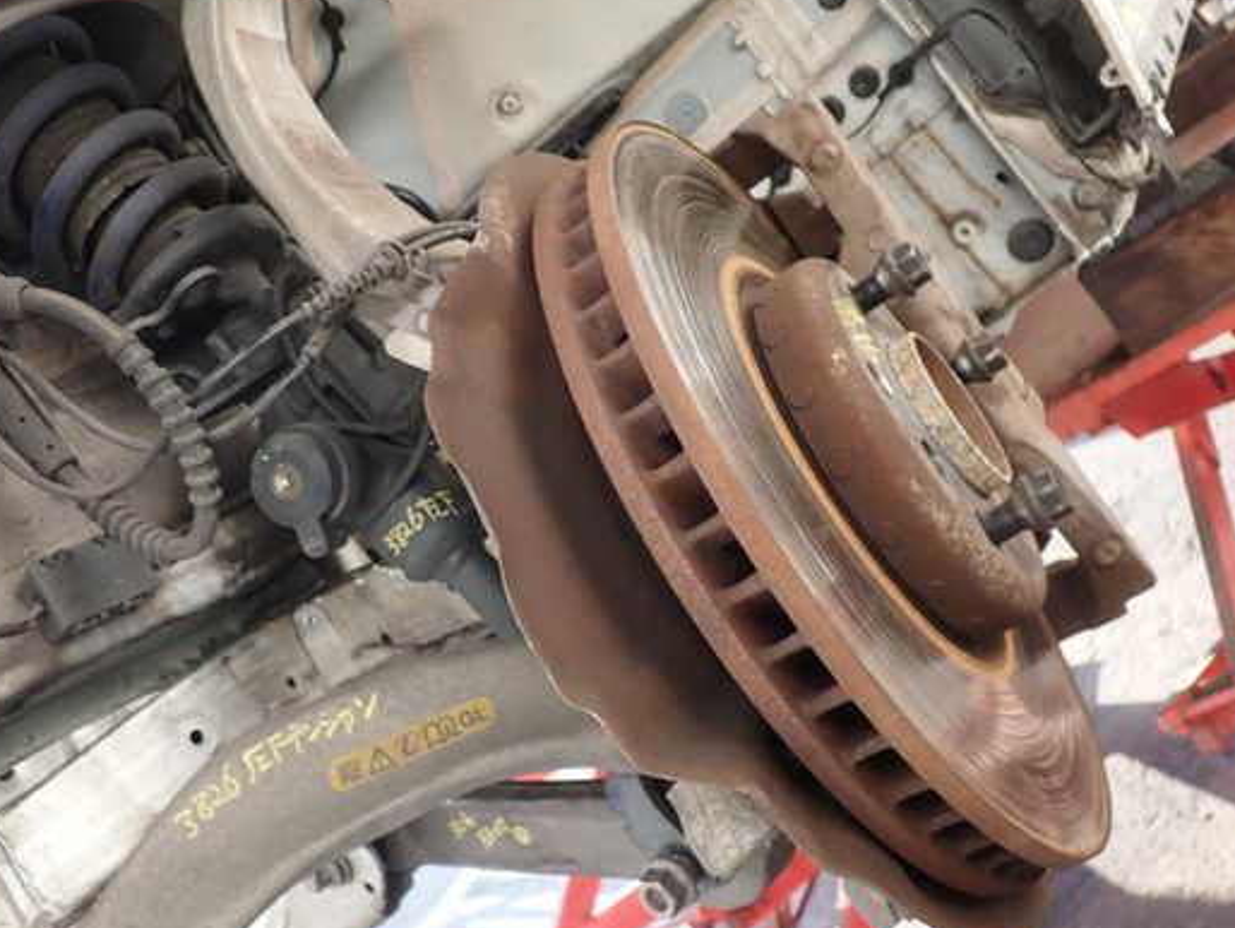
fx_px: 1249
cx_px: 572
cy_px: 466
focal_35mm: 35
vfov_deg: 40.7
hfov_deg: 52.6
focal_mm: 5.4
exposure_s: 1/80
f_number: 2.3
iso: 100
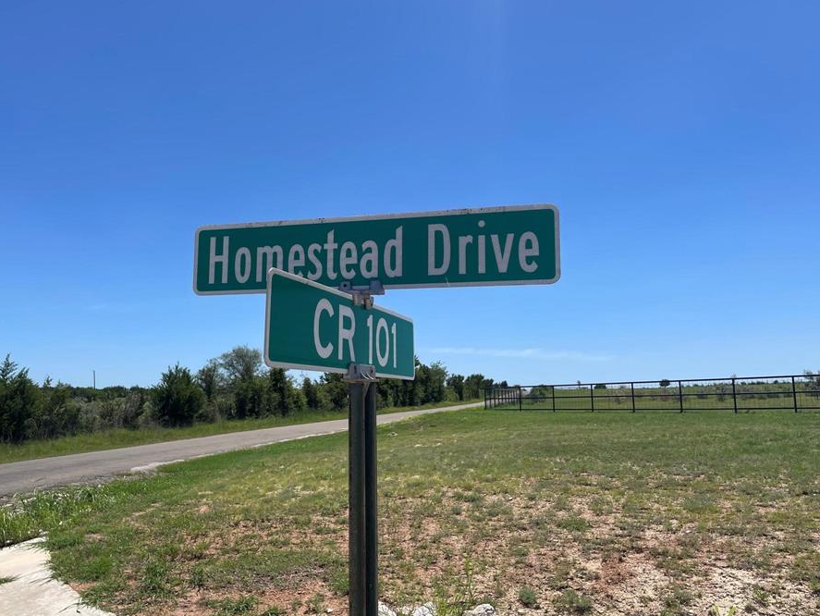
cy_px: 298
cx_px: 361
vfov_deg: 46.8
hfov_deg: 59.8
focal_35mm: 30
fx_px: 711
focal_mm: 4.2
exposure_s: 1/4831
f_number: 1.6
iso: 32
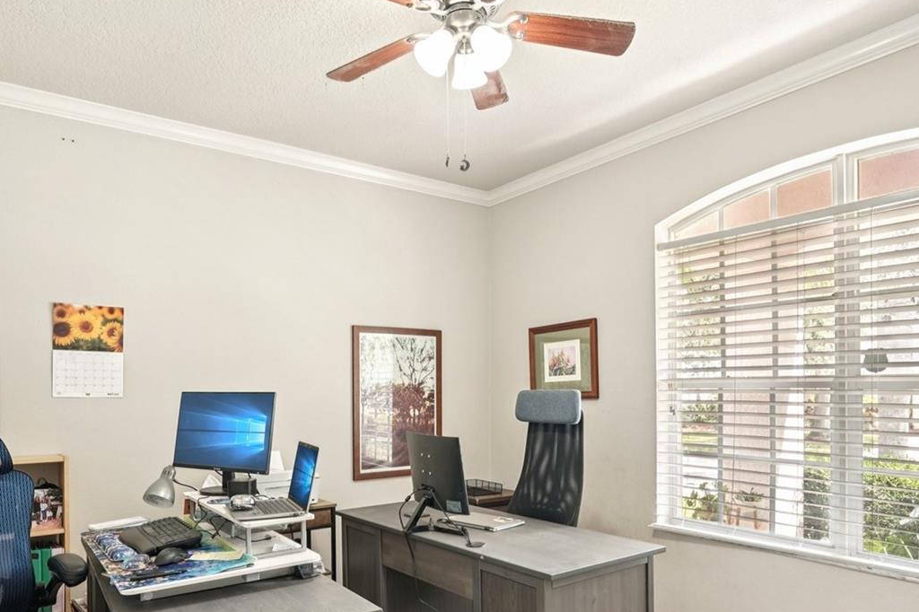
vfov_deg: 50.5
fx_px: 638
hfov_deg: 71.5
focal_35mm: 25
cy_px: 397
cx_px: 430
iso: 400
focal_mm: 16
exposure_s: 1/10
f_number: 8
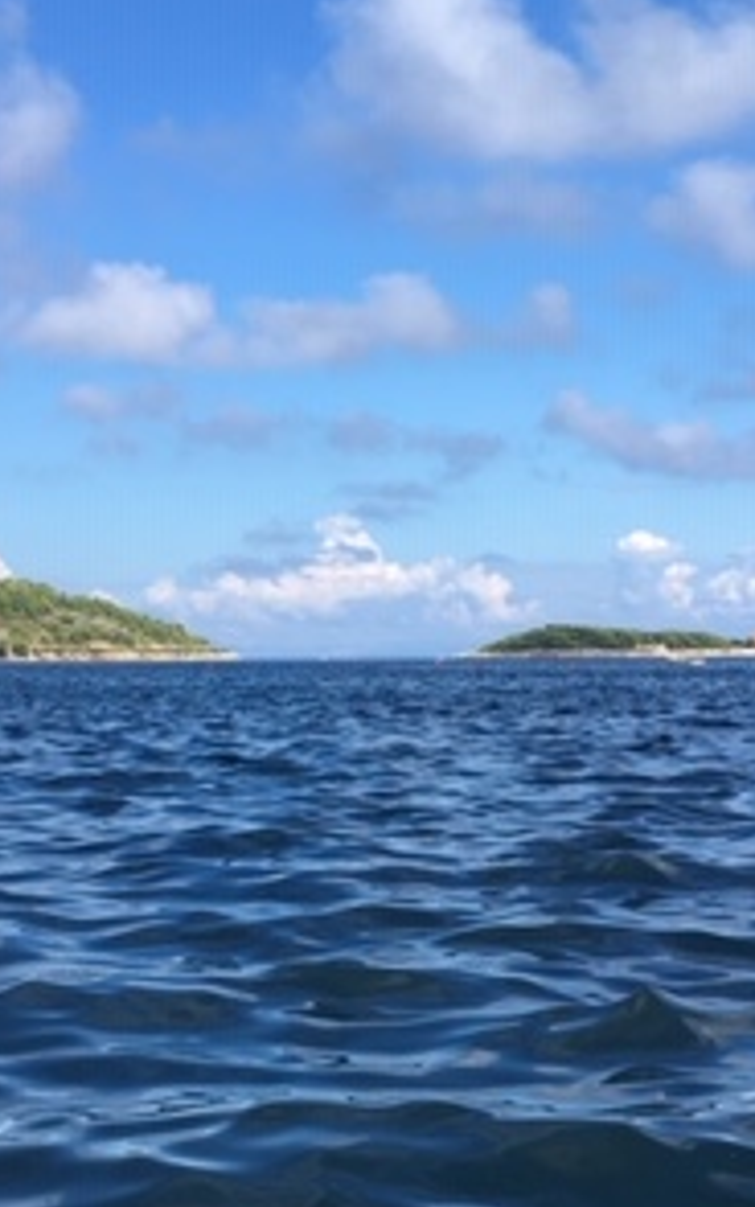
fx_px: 2204
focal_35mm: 67
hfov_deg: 19.4
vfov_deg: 30.4
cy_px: 817
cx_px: 304
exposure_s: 1/1304
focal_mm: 4.15
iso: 25
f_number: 2.2
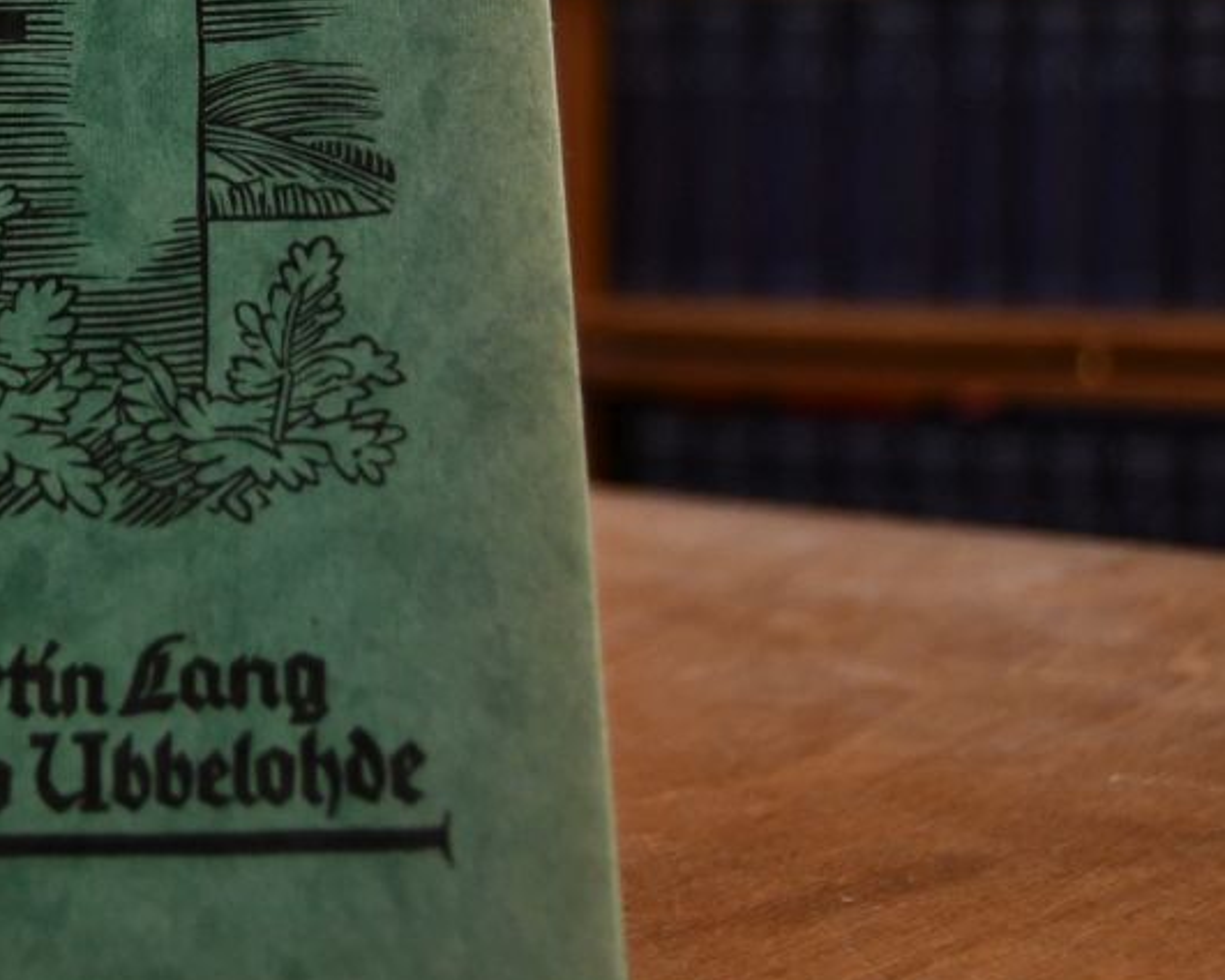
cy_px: 59
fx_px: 3227
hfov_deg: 20.5
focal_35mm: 89
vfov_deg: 17.0
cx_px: -127
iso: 1100
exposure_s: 1/125
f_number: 3.8
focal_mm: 24
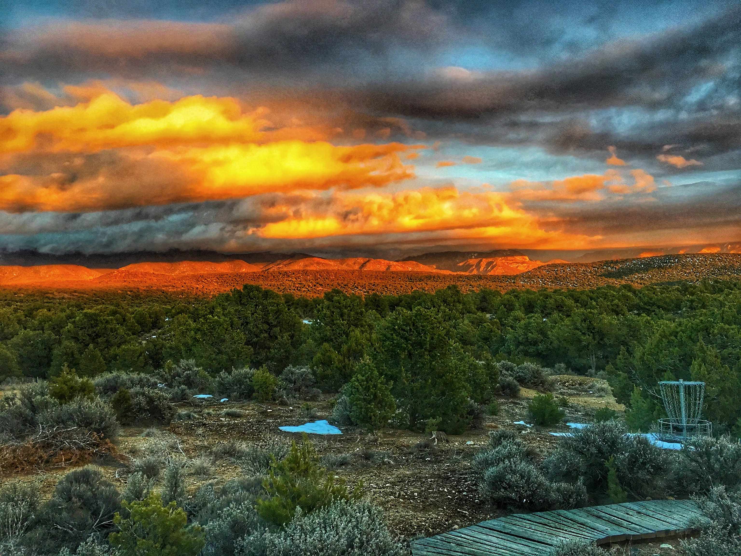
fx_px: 621
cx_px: 370
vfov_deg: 48.2
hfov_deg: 61.7
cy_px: 278
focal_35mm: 29
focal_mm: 4.15
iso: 32
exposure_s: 1/30
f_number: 2.2
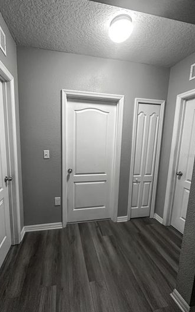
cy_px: 155
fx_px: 127
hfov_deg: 74.5
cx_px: 84
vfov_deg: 101.4
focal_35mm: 15
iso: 250
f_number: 2.2
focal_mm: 2.22
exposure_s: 1/60
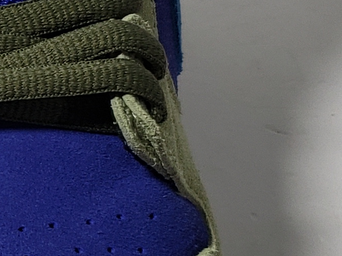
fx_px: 1551
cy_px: 123
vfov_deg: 9.5
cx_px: -293
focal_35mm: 157
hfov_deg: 11.6
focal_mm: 4.3
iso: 50
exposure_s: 1/413
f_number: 1.5
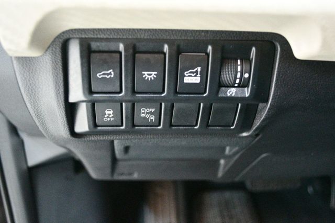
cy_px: 112
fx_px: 391
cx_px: 168
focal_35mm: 42
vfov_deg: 31.9
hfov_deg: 46.4
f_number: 4.5
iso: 12800
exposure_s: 1/25
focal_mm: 28
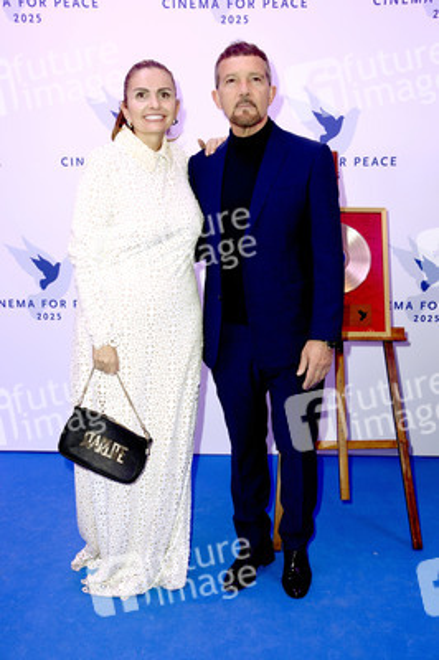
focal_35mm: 38
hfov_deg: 35.0
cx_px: 220
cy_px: 330
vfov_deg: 50.7
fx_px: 696
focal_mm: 38
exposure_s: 1/250
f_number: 5.6
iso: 640
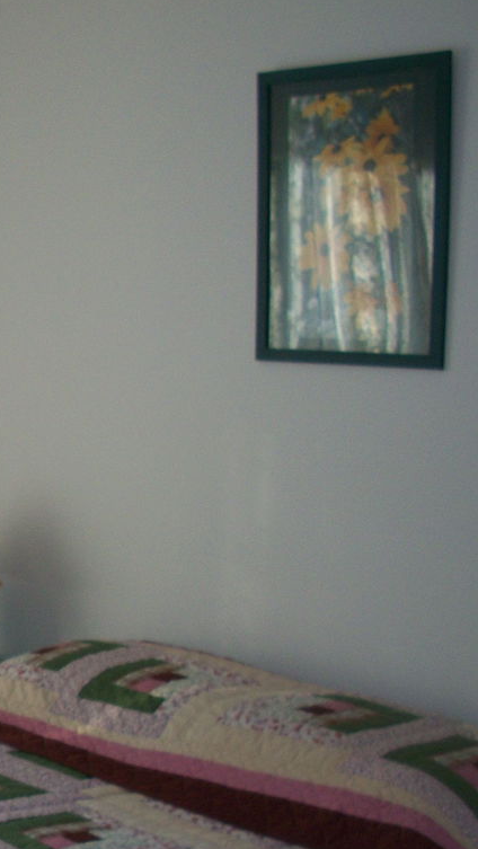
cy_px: 662
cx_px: -387
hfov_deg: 13.4
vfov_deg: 25.8
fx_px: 1824
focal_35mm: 81
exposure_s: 1/100
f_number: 3.1
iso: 80
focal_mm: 6.3
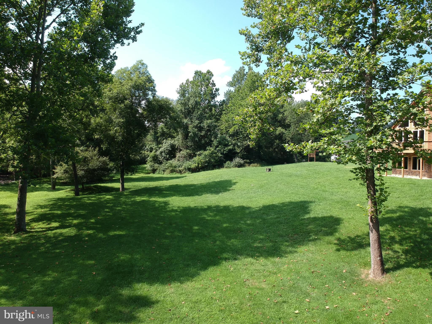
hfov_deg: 69.4
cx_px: 216
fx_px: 312
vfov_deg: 54.9
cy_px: 162
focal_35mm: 25
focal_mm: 4.49
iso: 100
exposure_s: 1/400
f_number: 2.6
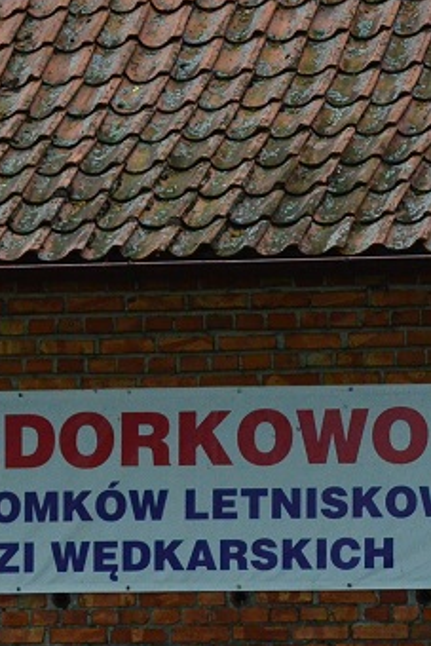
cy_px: 323
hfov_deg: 2.8
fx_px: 8682
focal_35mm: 484
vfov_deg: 4.3
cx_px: 146
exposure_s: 1/8000
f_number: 4.5
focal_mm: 110
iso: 1800
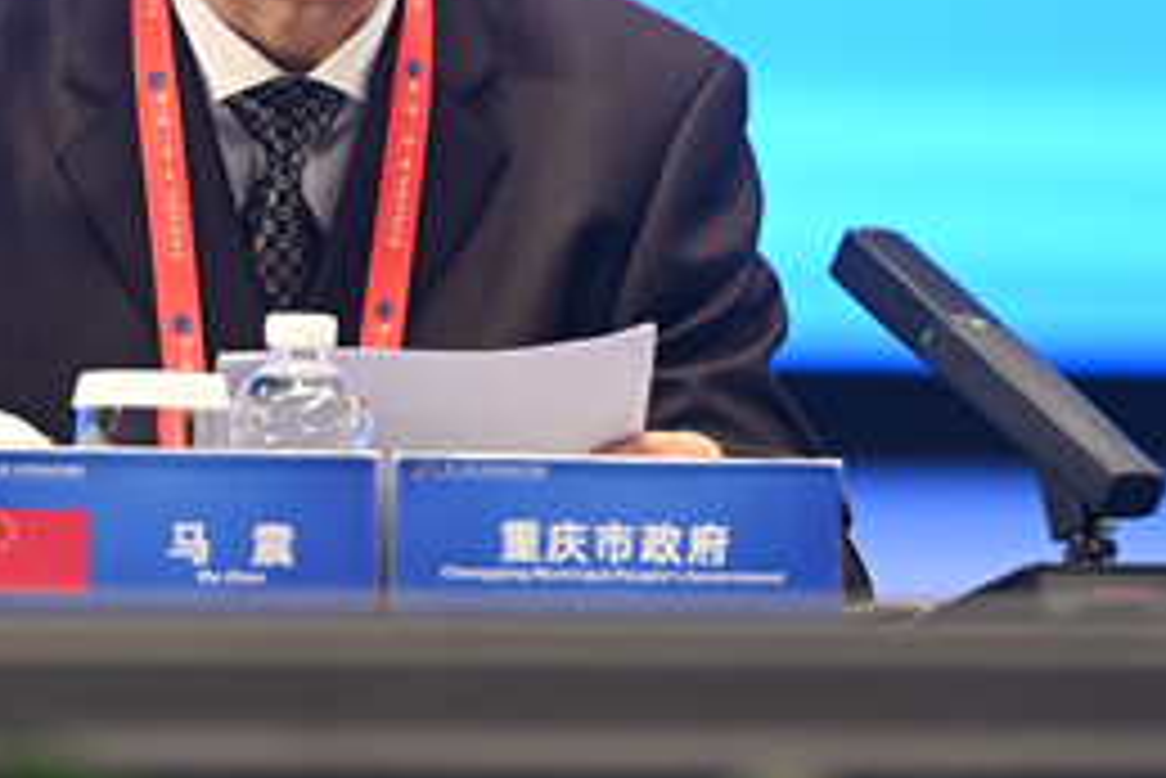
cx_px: 320
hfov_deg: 3.0
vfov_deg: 2.0
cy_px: -36
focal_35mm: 694
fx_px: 22489
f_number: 2.8
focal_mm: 200
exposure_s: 1/200
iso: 800
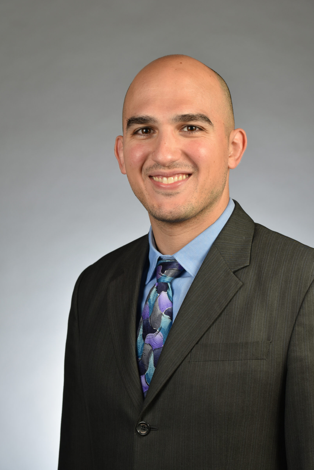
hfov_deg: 15.9
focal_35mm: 86
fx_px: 1124
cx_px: 157
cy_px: 235
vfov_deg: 23.6
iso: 400
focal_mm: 86
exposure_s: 1/160
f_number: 8
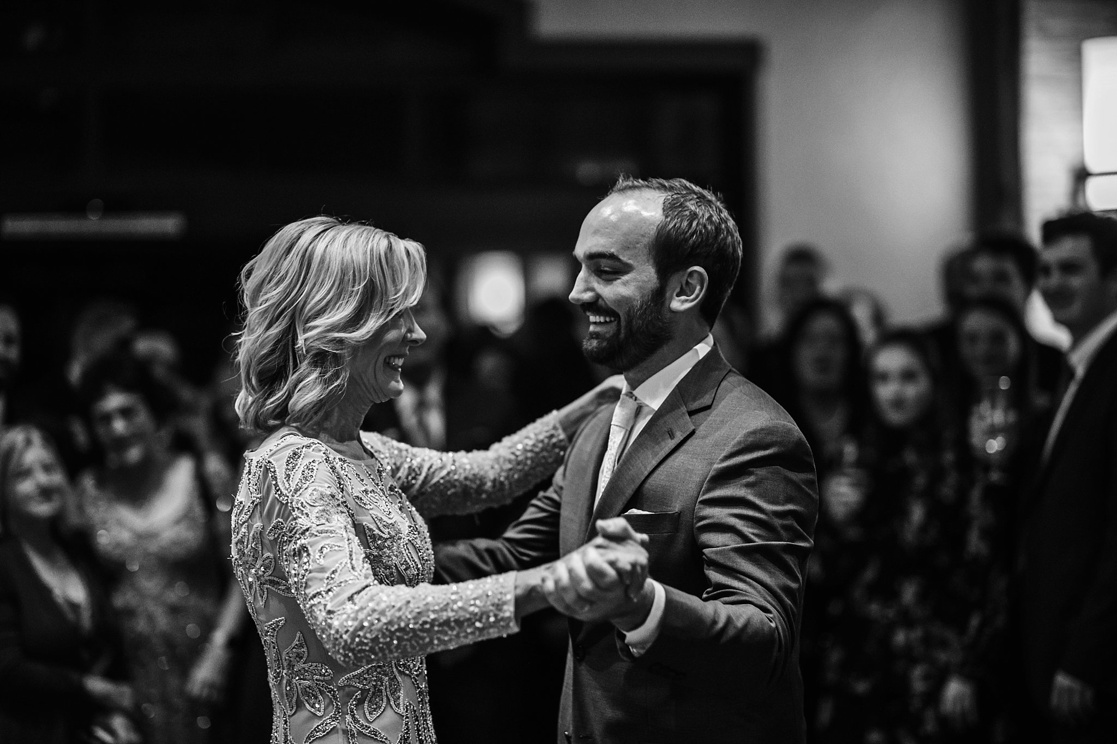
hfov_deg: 23.9
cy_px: 372
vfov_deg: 16.1
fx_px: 2636
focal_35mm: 85
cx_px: 558
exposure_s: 1/250
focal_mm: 85
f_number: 1.8
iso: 2000
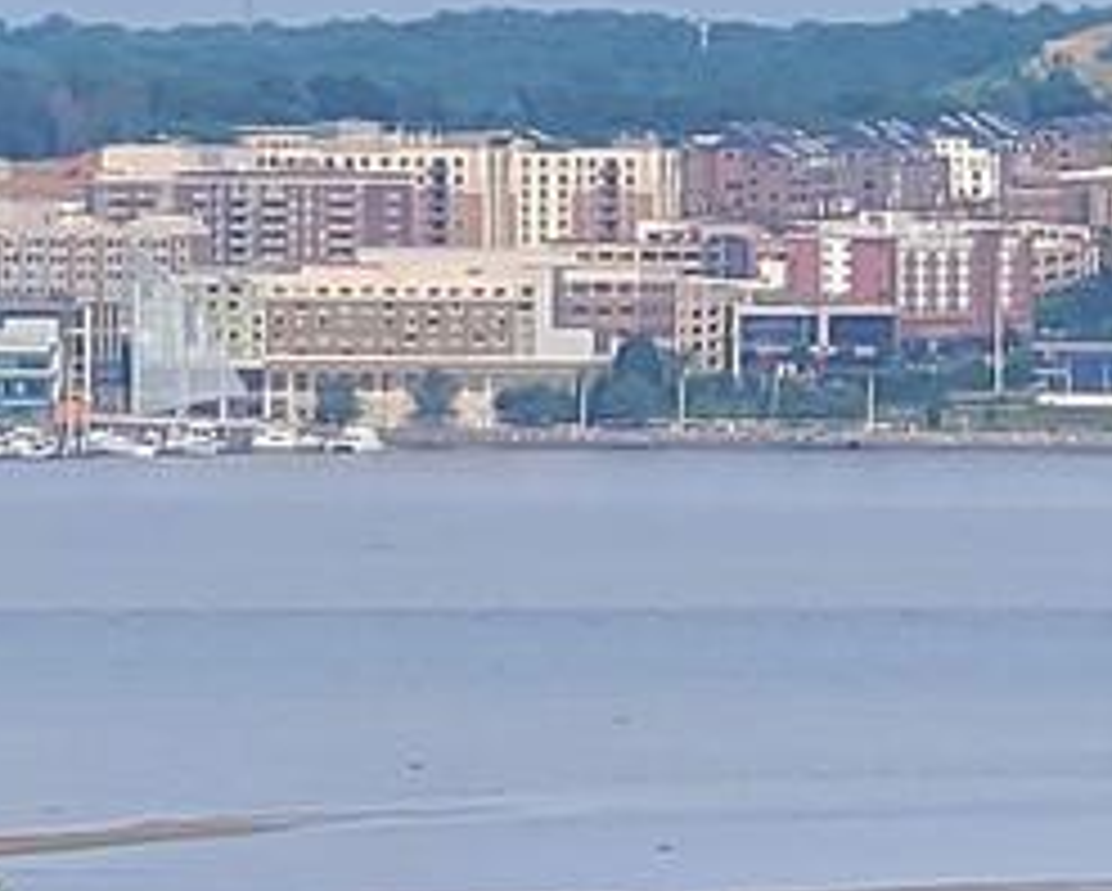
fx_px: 19268
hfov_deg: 3.3
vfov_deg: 2.7
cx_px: 1477
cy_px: 567
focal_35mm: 585
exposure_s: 1/455
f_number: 3.5
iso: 25
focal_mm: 19
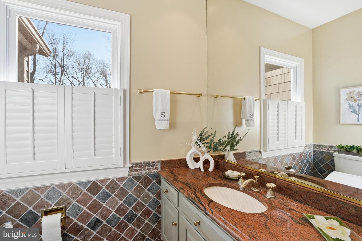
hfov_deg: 96.7
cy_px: 120
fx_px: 161
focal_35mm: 16
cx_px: 181
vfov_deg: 73.7
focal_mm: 16
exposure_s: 1/400
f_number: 8
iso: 400
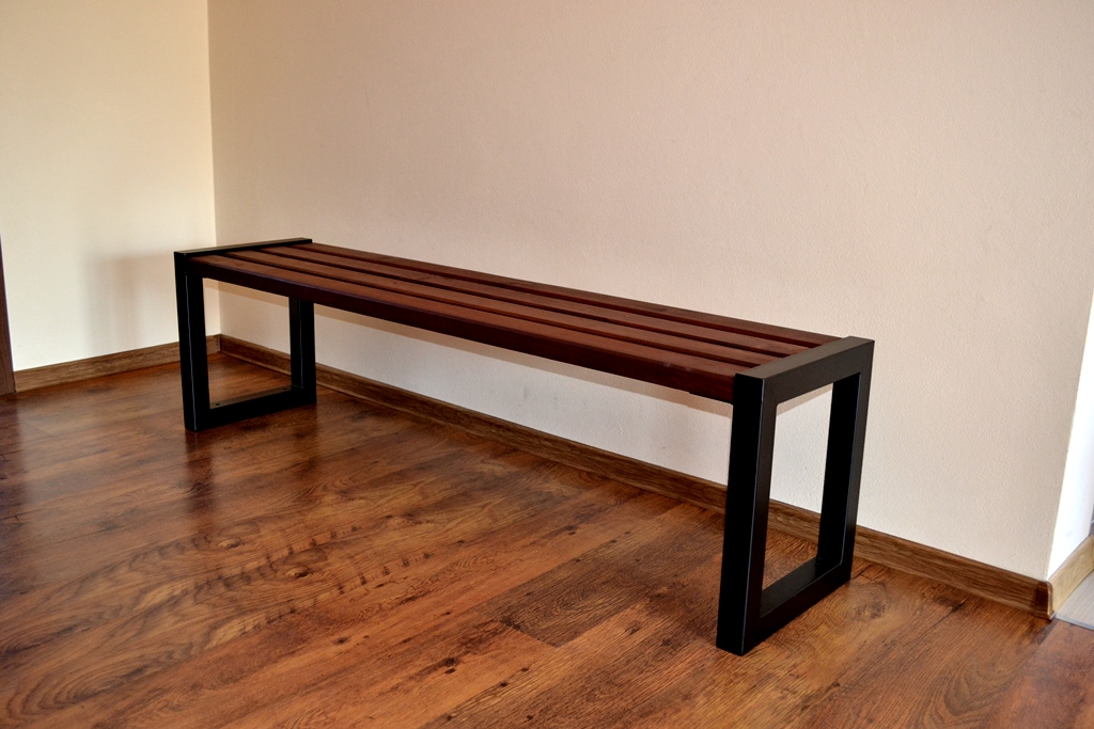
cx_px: 547
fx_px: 1003
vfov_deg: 40.0
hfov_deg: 57.2
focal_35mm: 33
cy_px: 364
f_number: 4
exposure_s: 1/30
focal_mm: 22
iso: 800
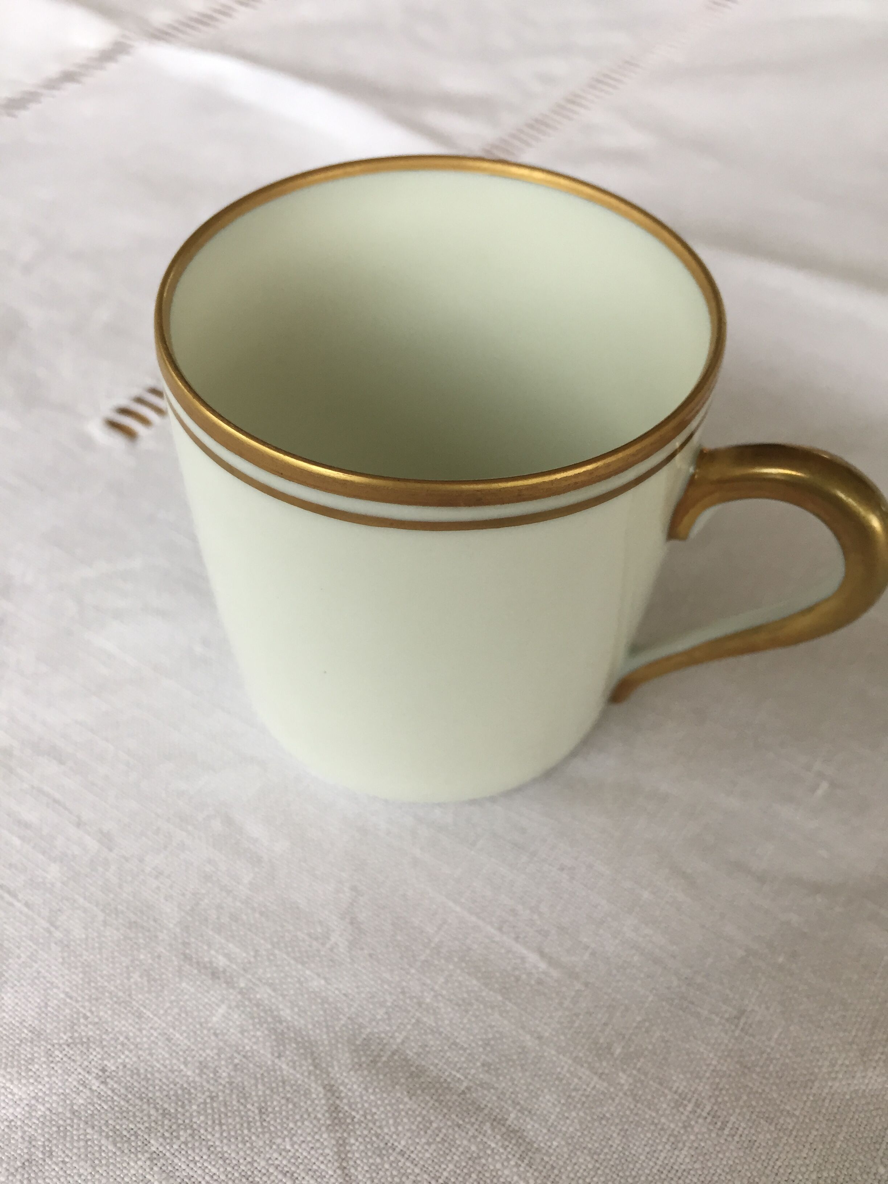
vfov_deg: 61.7
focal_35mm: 29
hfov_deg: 48.2
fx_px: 992
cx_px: 444
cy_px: 592
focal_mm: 4.15
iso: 80
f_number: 2.2
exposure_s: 1/33
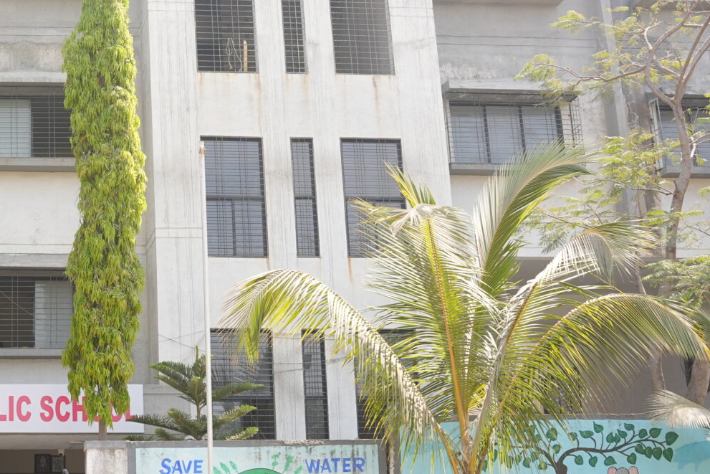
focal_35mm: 62
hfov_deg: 29.8
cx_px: -24
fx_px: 1223
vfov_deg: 21.9
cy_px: 271
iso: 200
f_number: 5.6
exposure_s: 1/160
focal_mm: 24
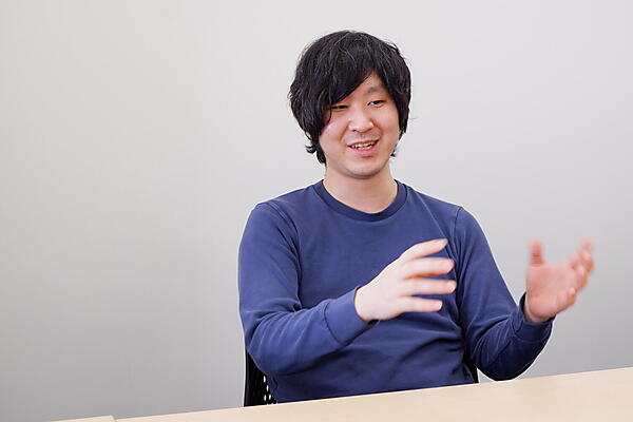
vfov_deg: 28.1
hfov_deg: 41.1
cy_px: 211
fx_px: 844
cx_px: 316
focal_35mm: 48
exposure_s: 1/70
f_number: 4.9
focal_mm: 32.3
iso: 800
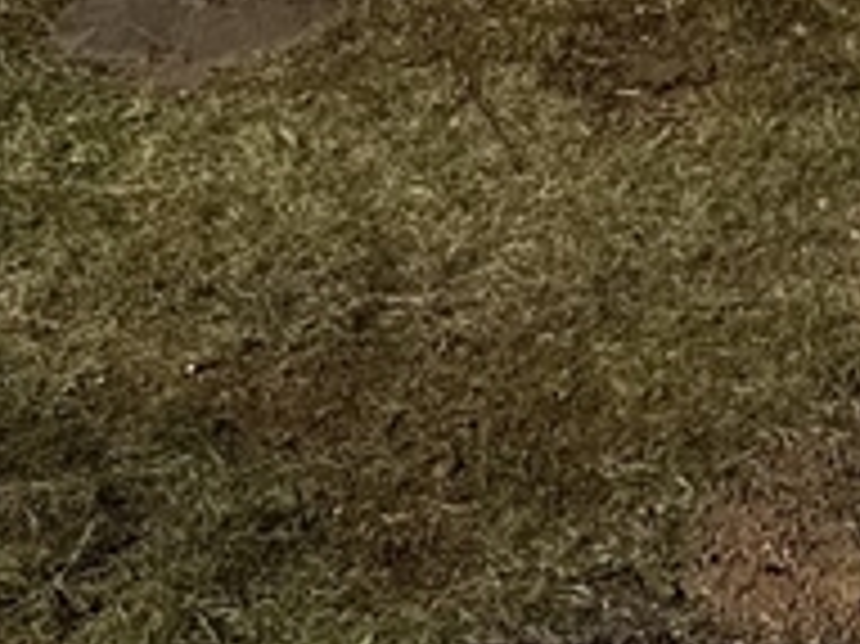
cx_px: 1027
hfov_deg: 14.8
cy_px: -905
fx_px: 3203
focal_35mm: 129
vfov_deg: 10.0
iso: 64
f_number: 1.78
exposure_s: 1/12346
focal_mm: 6.76
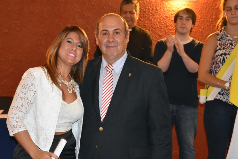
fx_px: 516
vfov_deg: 17.5
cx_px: 95
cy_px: 89
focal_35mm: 78
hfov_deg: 25.9
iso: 2200
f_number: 4.5
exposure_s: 1/60
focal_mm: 42
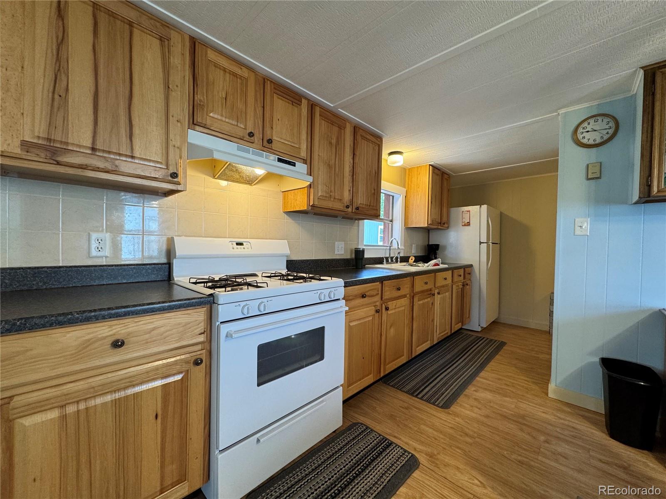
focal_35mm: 14
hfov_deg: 102.1
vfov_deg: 85.7
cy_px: 250
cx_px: 333
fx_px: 269
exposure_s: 1/120
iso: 160
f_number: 2.2
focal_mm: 2.22
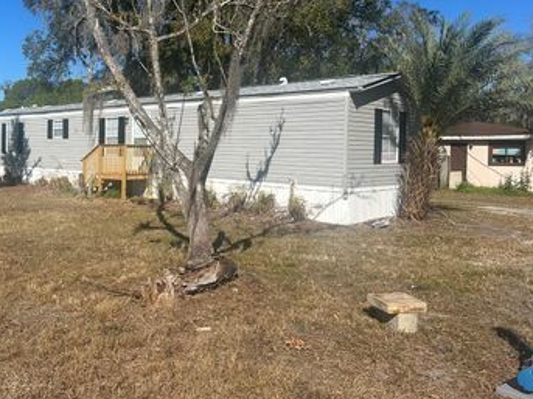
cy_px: 165
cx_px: 197
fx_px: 539
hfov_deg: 52.0
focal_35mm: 35
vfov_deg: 40.5
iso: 80
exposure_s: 1/6623
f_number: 1.78
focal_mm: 6.86
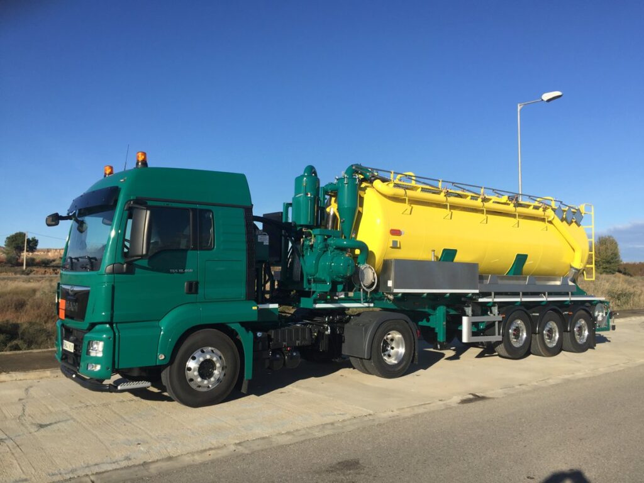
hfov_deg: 61.7
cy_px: 242
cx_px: 322
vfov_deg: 48.2
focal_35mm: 29
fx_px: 540
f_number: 2.2
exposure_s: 1/1883
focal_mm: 4.15
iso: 32
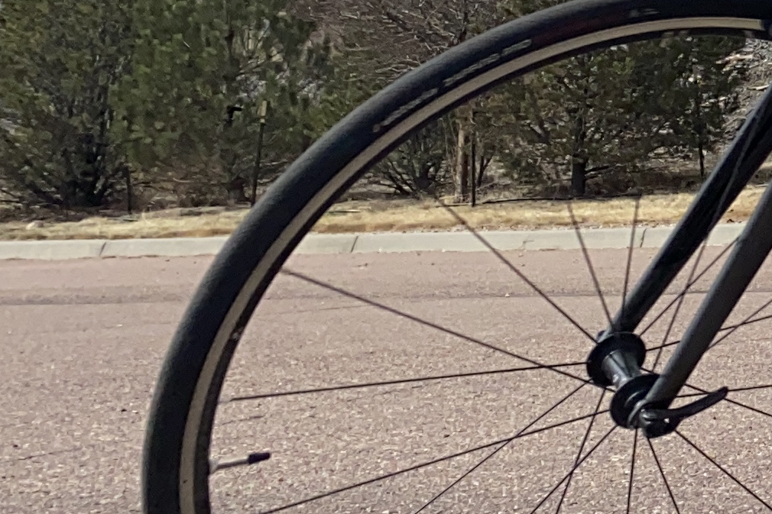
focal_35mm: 108
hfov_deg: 15.5
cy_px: -247
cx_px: 1490
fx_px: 2315
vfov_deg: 12.1
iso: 32
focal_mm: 4.25
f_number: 1.8
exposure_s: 1/3984
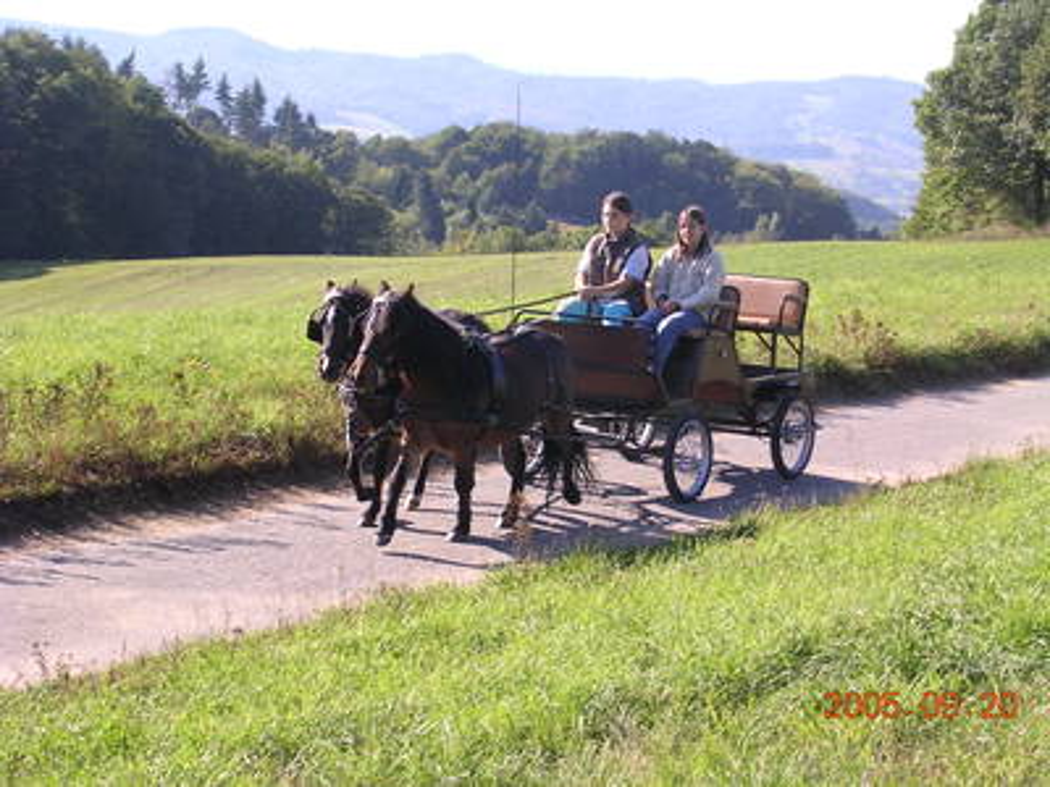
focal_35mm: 91
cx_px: 525
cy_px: 394
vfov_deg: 16.2
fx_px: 2760
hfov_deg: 21.5
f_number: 4.3
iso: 100
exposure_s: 1/169
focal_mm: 13.7
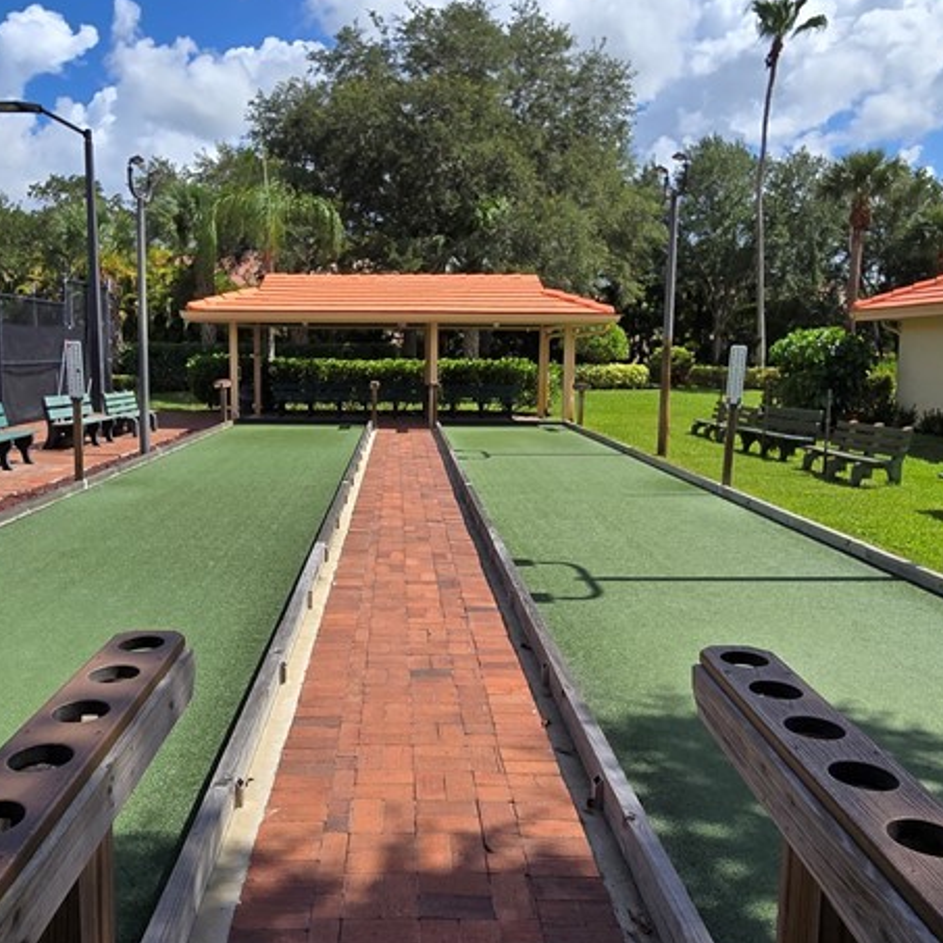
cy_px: 435
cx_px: 404
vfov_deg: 60.9
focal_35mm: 26
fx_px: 801
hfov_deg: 60.7
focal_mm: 2.2
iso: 50
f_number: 2.2
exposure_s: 1/2752
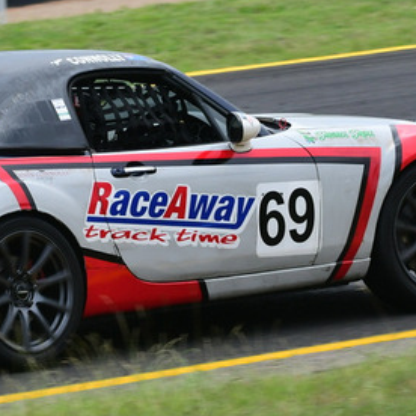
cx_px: 44
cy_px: 72
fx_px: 10034
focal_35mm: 738
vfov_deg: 2.4
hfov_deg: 2.4
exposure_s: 1/640
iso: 640
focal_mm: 200
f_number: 11
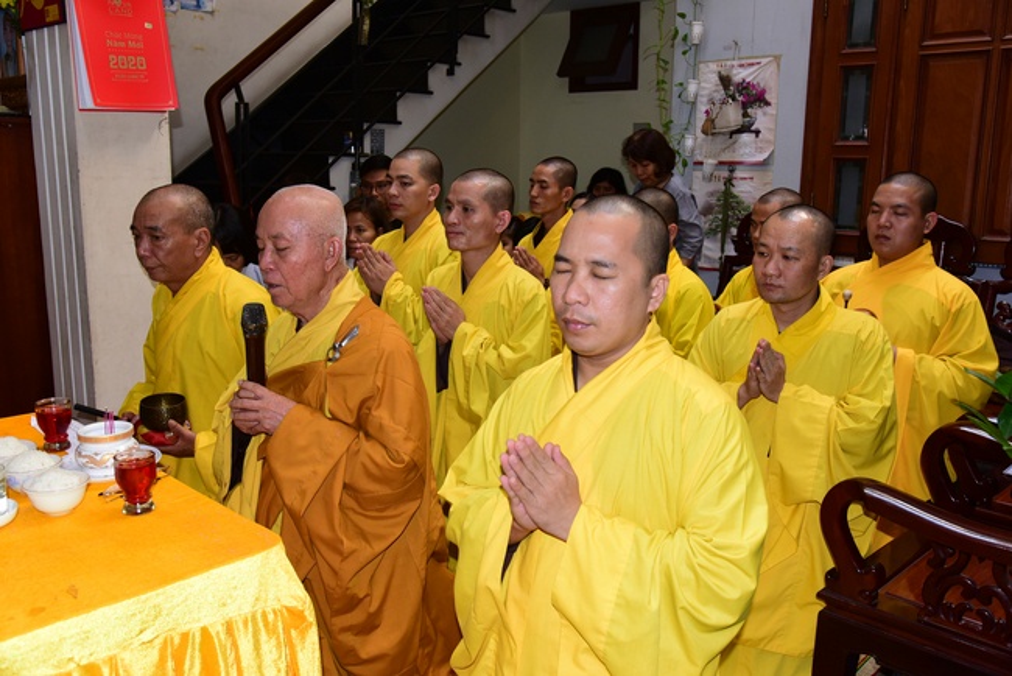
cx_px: 506
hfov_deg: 60.3
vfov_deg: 42.4
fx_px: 872
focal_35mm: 31
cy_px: 338
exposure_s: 1/80
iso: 1000
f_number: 5.6
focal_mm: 31
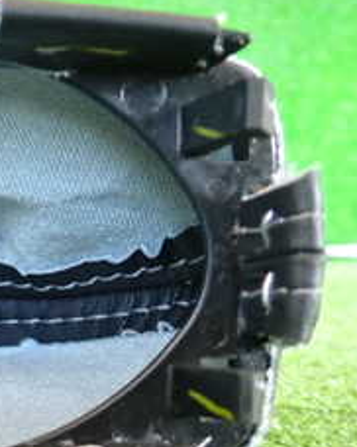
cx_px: -178
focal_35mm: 72
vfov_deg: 26.0
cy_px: 351
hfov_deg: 18.7
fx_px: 952
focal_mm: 5.05
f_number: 2.2
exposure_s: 1/30
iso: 320
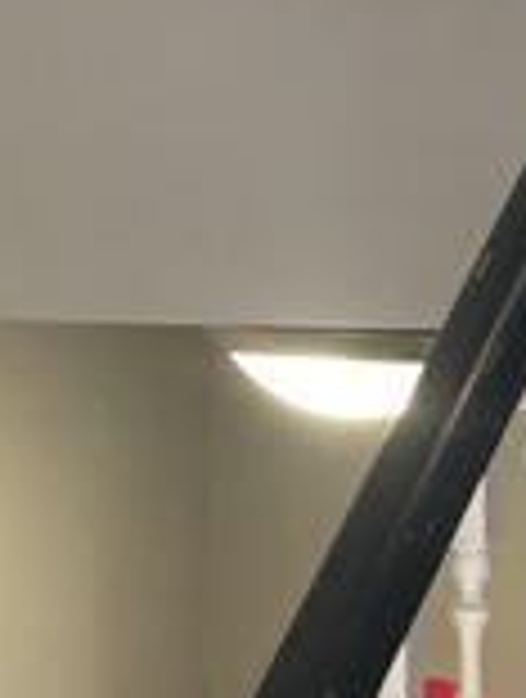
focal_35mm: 191
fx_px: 3854
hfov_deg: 7.8
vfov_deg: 10.3
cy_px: 590
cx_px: 130
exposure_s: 1/30
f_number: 2.2
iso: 64
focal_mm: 4.15
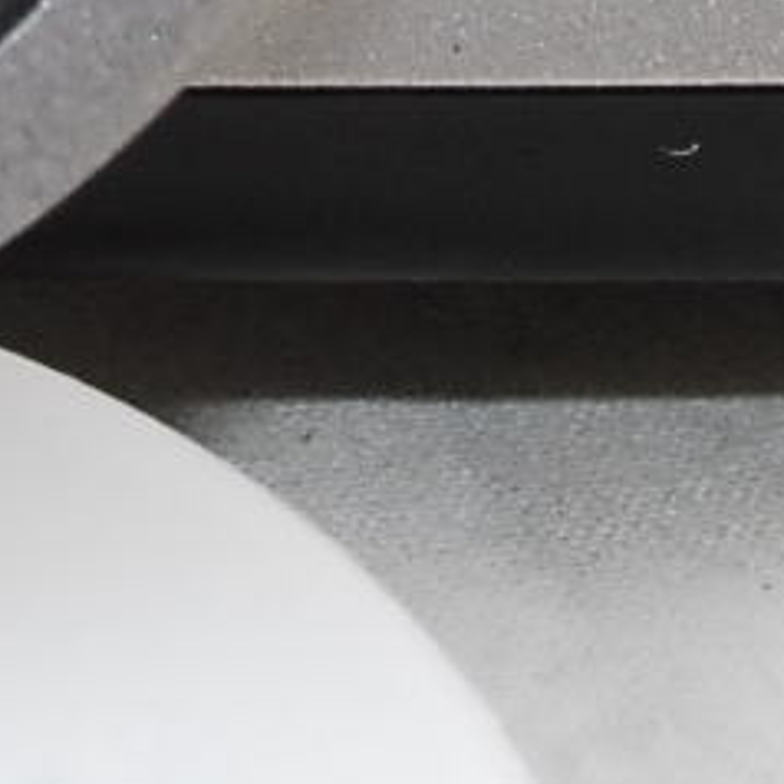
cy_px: -1199
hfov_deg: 6.8
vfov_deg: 6.6
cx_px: -853
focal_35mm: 249
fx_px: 6380
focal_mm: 24
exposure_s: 1/125
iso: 640
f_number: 13
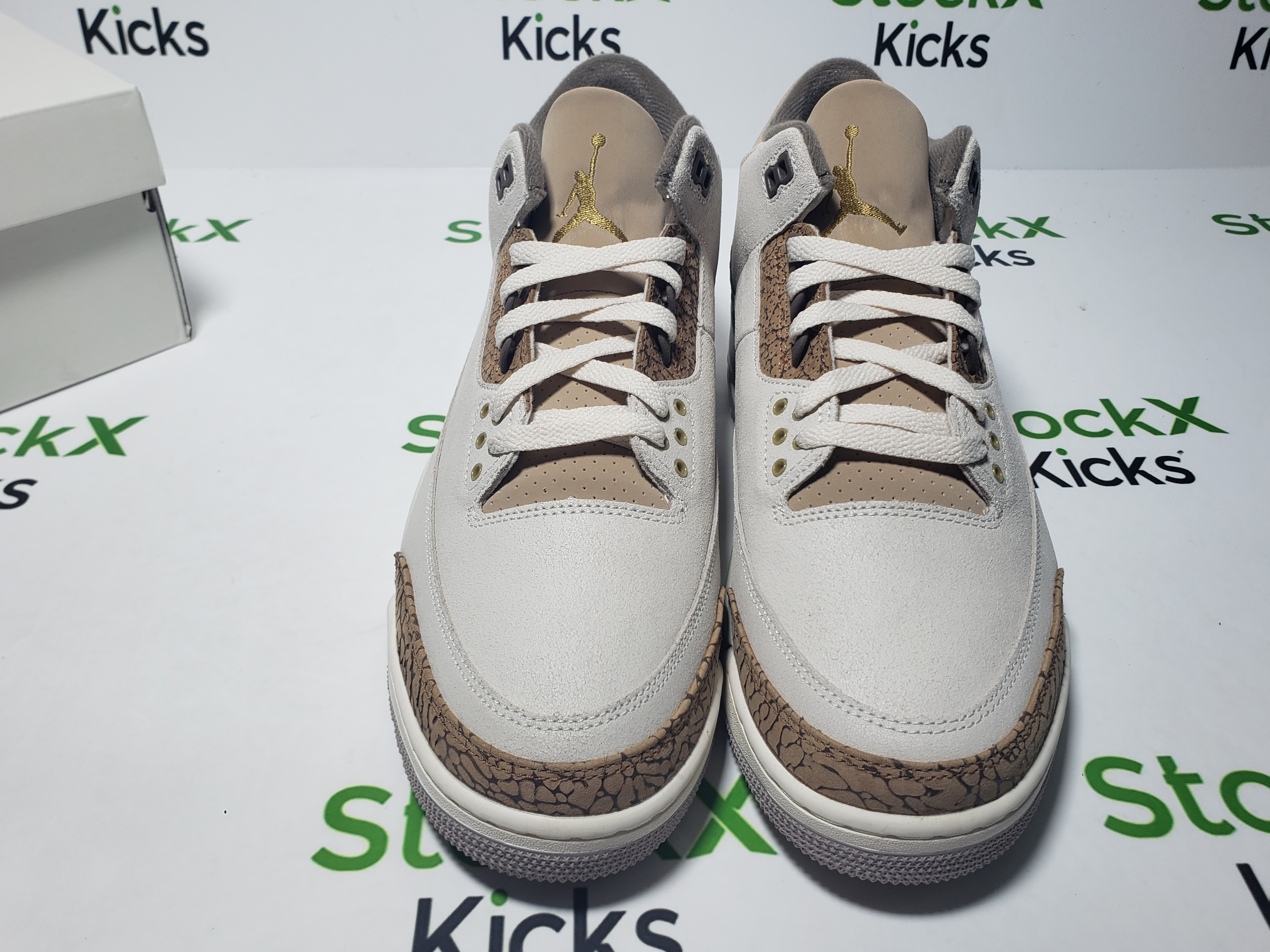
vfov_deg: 53.1
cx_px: 635
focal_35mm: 26
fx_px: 954
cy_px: 476
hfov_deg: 67.3
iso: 50
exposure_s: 1/227
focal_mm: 4.3
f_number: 2.4
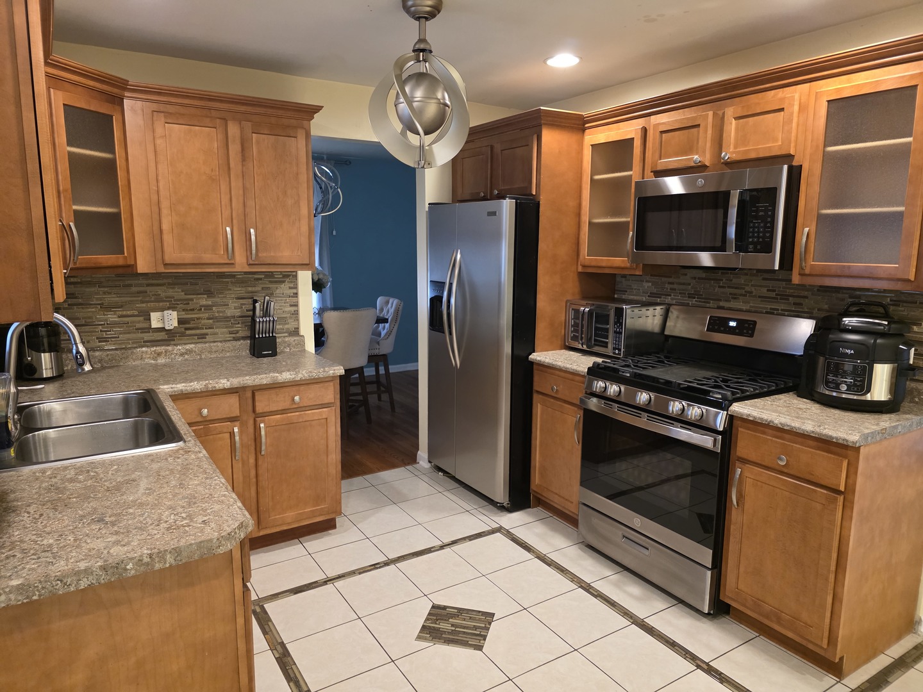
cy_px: 346
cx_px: 462
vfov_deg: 58.9
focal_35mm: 23
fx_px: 613
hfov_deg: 73.9
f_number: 1.7
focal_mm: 6.3
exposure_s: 1/120
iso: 1000
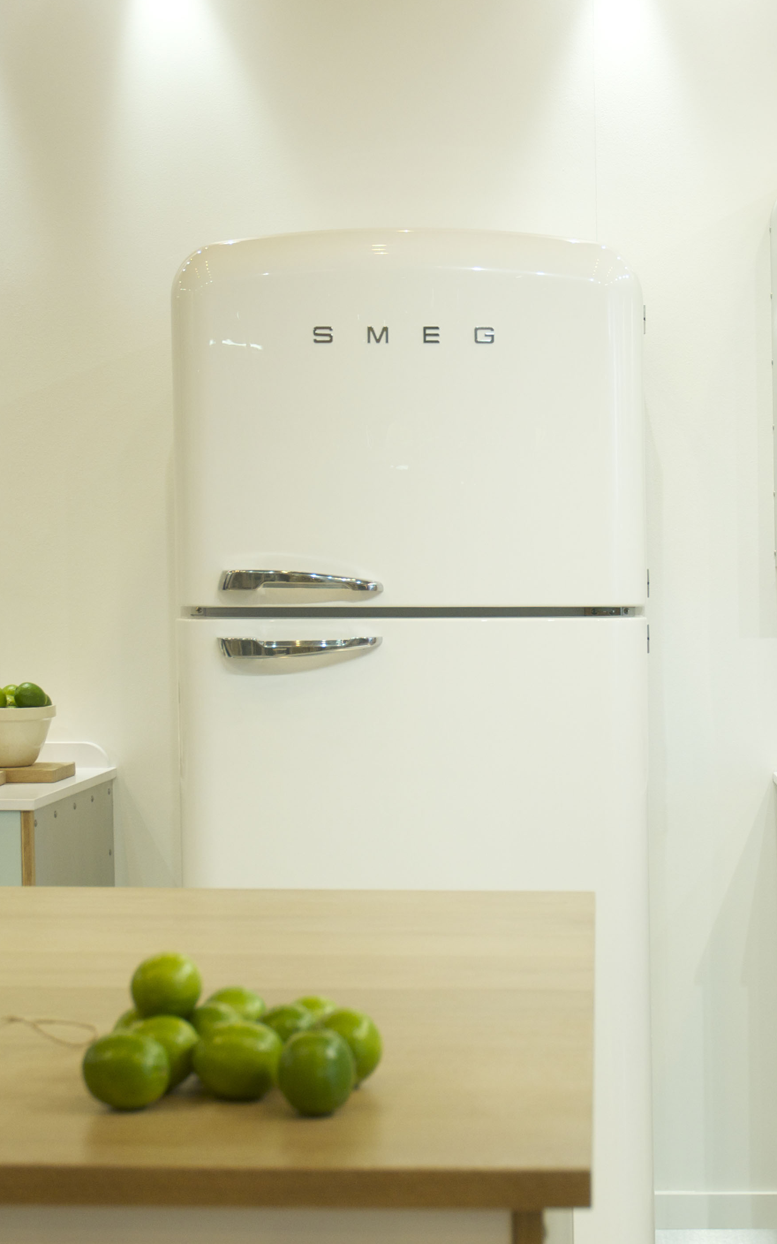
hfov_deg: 20.5
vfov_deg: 32.6
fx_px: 2127
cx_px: 591
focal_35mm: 63
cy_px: 616
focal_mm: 27
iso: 400
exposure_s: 1/60
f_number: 4
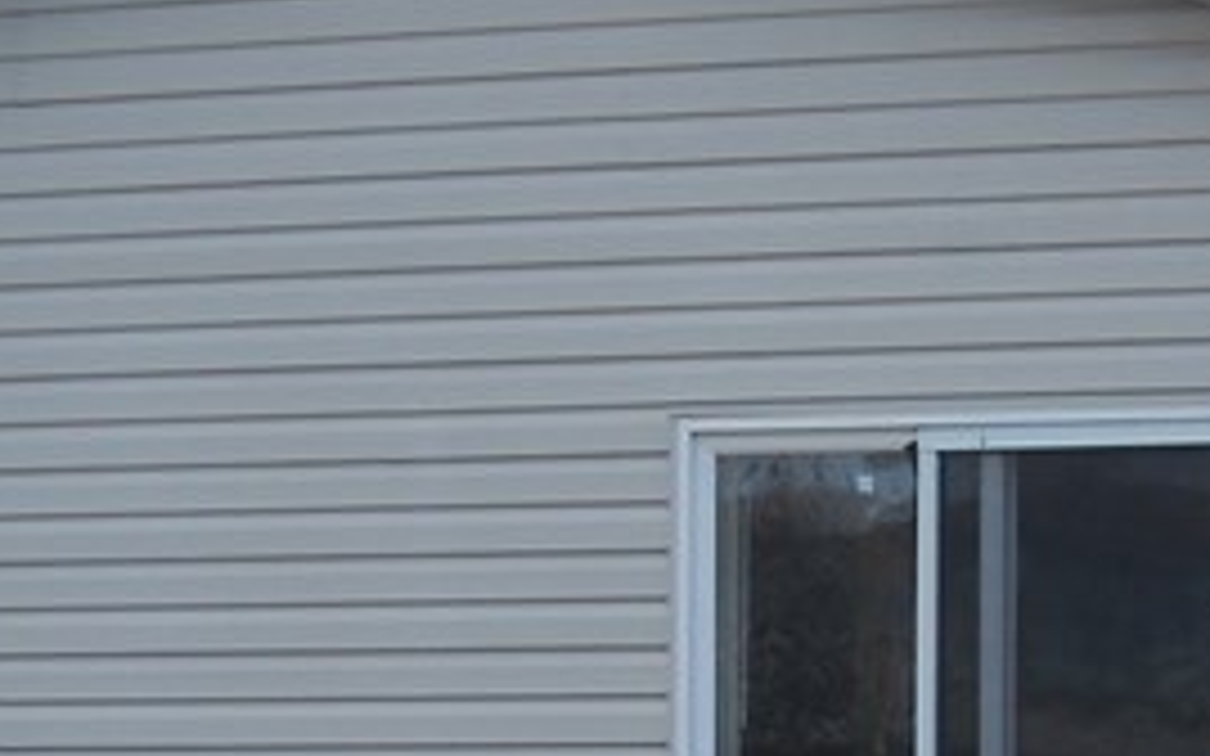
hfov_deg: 14.8
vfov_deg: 9.2
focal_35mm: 141
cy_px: 738
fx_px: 4649
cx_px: 558
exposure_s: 1/218
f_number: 5.6
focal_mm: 5.7
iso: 64
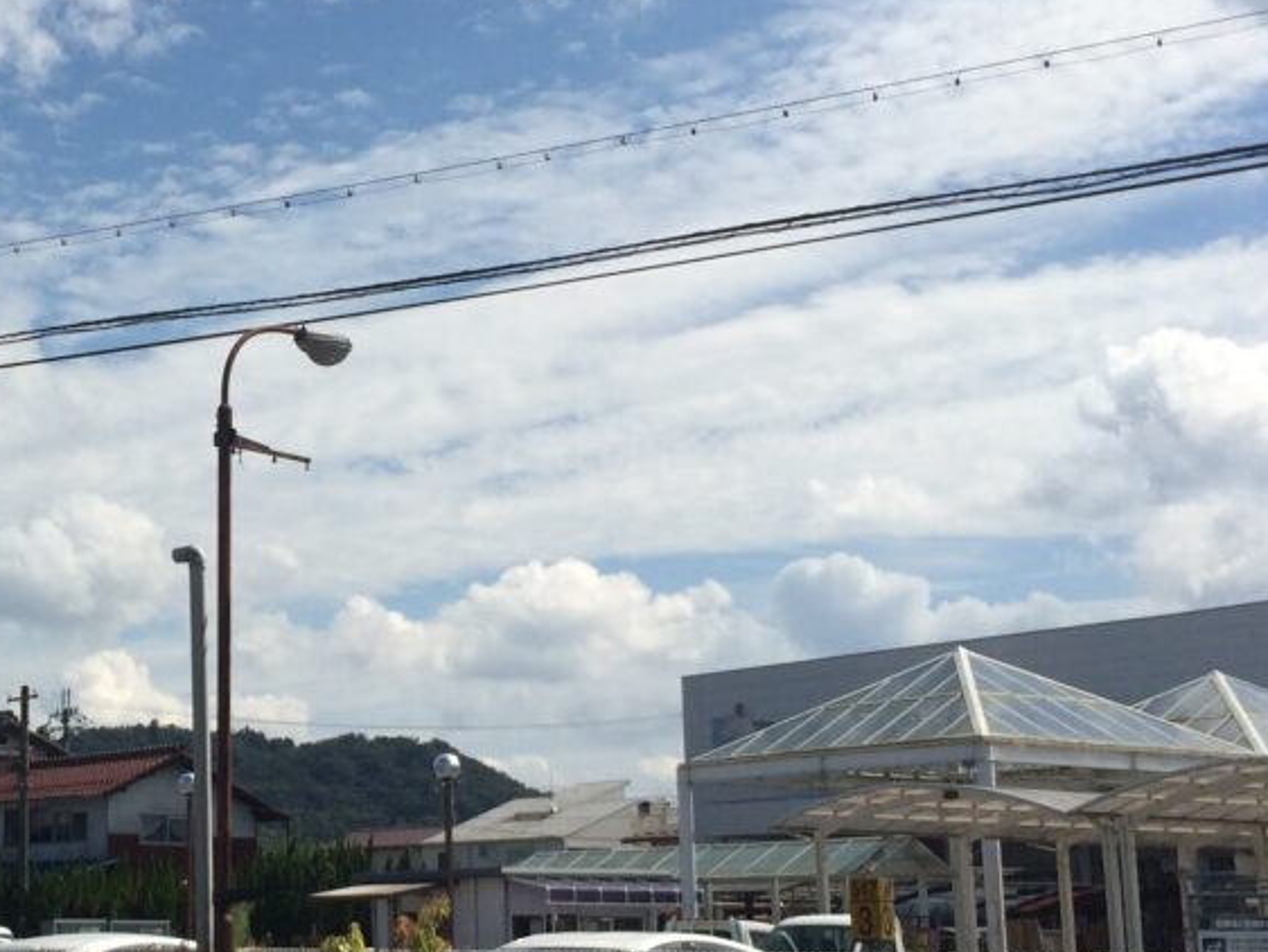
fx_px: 2419
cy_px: 458
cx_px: 190
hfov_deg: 28.5
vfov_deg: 22.3
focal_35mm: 66
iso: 32
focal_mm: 4.15
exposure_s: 1/5128
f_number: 2.2
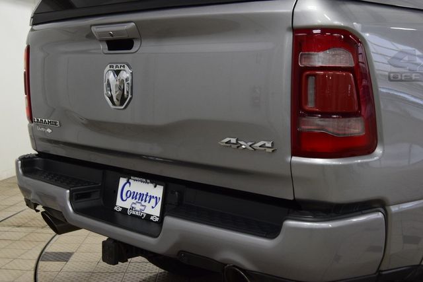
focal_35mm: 52
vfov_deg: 25.8
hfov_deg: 37.8
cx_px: 212
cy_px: 141
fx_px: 617
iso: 1600
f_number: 6.3
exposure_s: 1/60
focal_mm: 35
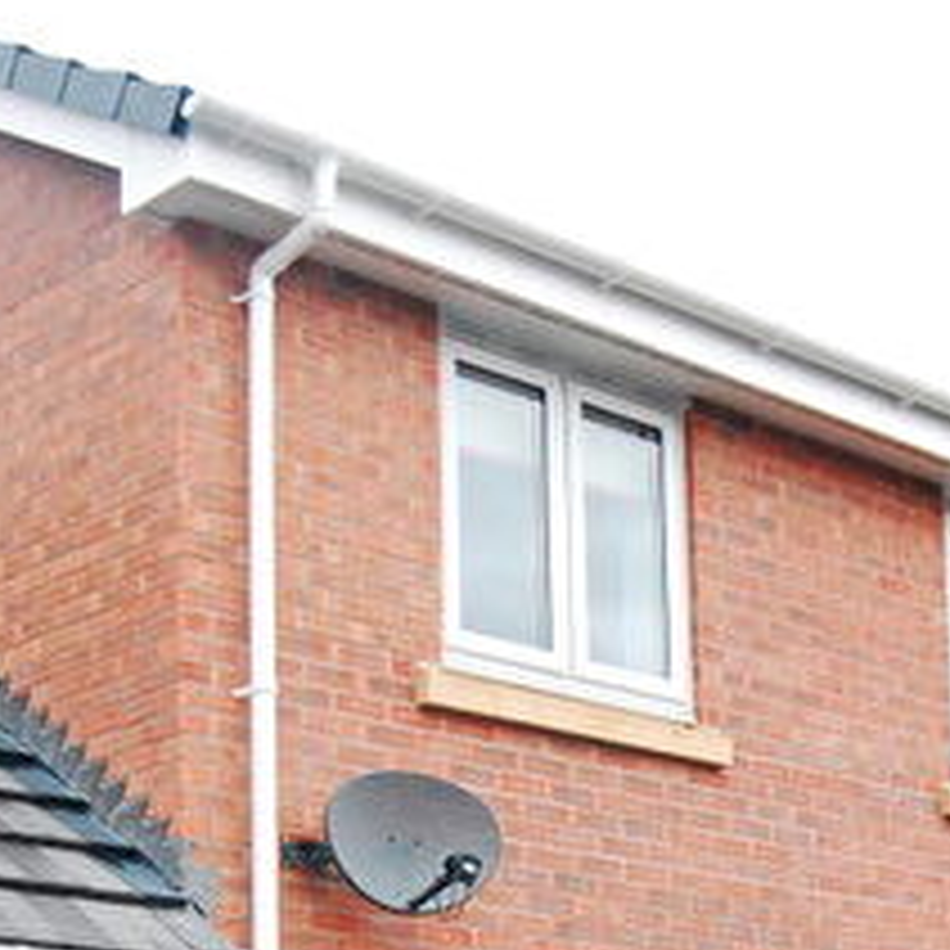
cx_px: 617
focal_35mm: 80
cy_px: 955
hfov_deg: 21.5
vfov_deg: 20.8
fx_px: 2497
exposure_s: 1/500
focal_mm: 19
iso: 800
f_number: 3.5
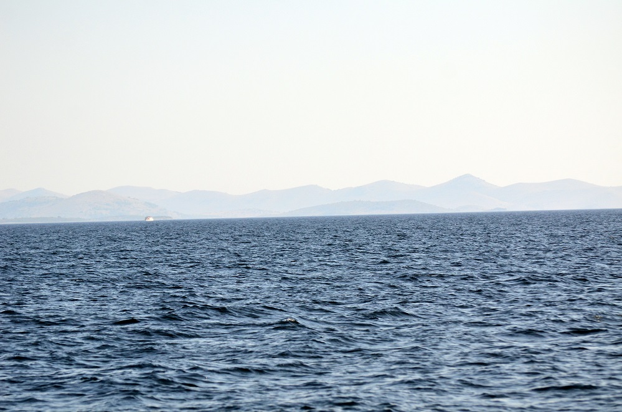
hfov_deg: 11.8
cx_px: 311
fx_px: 2999
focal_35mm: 174
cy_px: 206
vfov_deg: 7.8
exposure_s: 1/3200
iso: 400
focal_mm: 116
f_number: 4.8
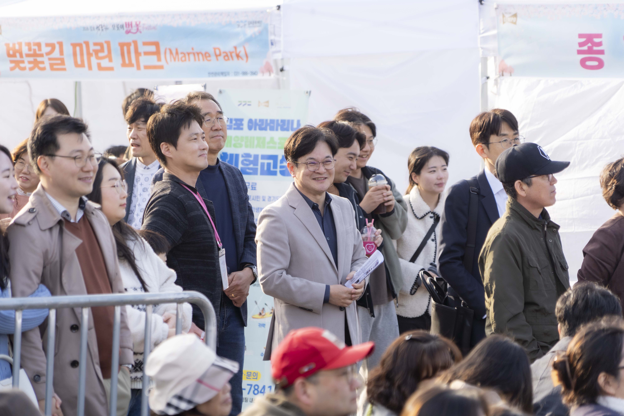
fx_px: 3484
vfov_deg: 6.8
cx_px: 312
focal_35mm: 201
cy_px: 208
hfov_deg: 10.2
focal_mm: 201
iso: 400
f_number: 6.3
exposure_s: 1/250
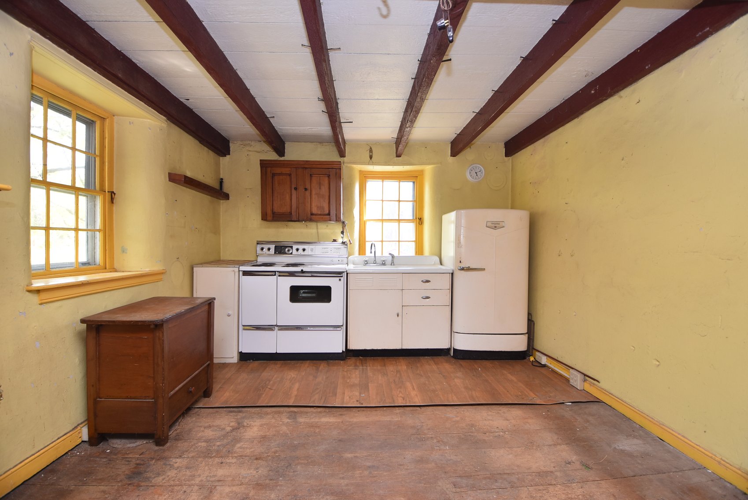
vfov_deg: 77.4
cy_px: 250
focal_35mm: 15
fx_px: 312
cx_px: 374
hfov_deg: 100.3
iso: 320
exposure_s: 1/60
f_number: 4
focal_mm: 10
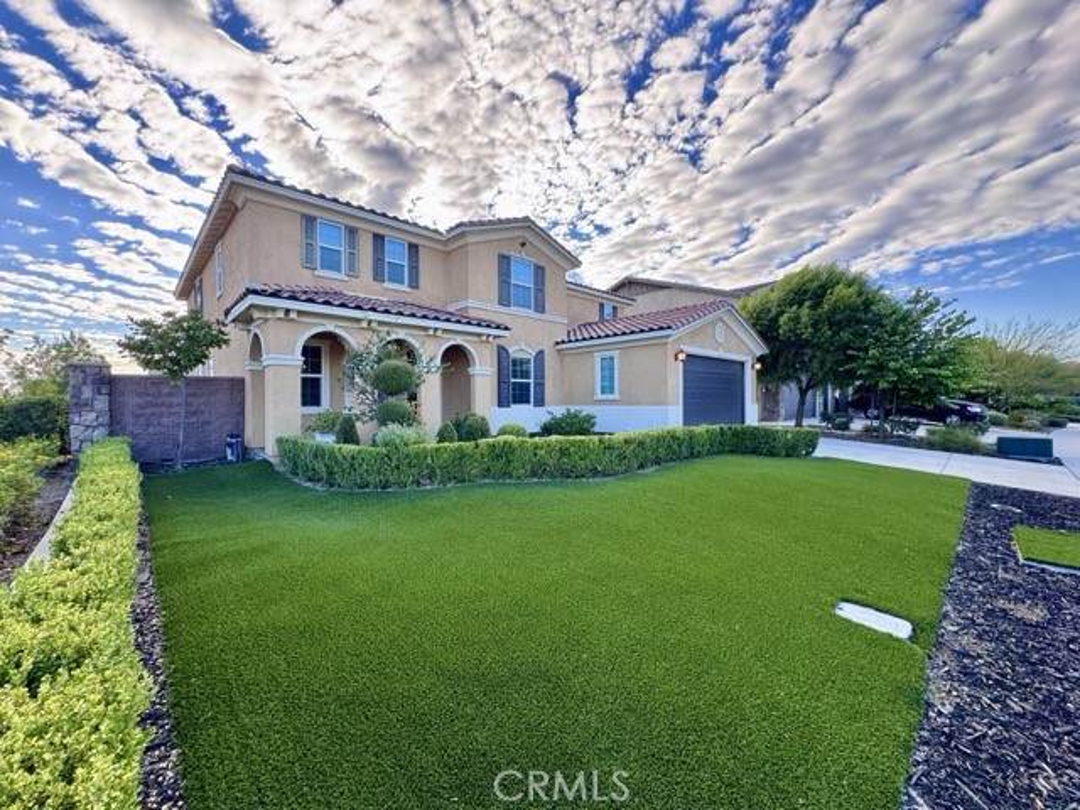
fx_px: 437
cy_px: 405
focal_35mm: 14
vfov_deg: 85.7
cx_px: 540
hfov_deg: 102.1
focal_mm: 2.22
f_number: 2.2
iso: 40
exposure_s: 1/228
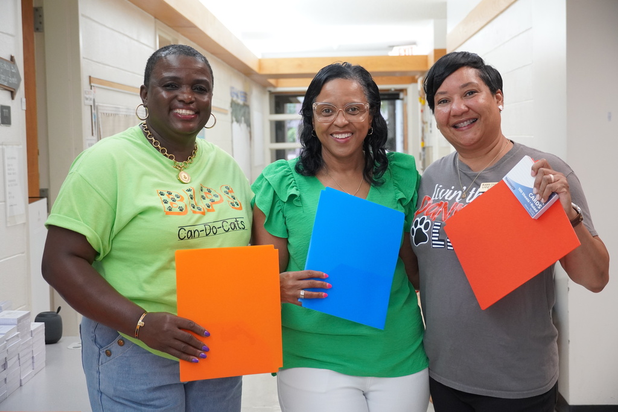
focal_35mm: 62
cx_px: 309
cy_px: 206
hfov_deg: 32.6
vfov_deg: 22.1
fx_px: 1056
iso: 2000
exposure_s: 1/160
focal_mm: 41
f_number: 5
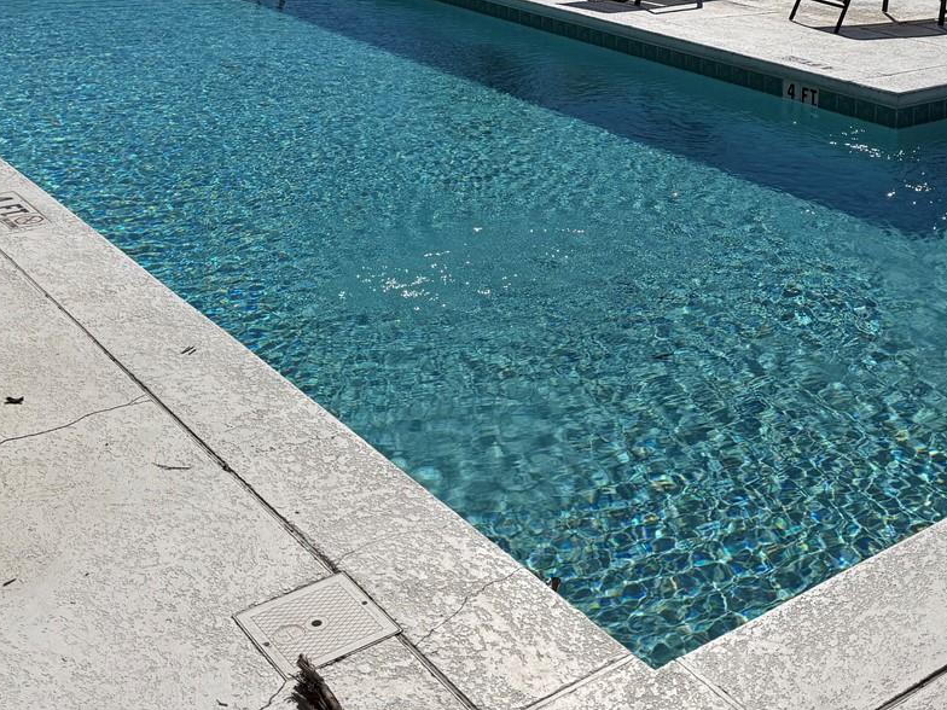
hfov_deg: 38.5
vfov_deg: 28.2
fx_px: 1341
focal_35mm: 49
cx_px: 627
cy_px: 27
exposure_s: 1/11905
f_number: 1.78
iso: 80
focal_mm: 6.76
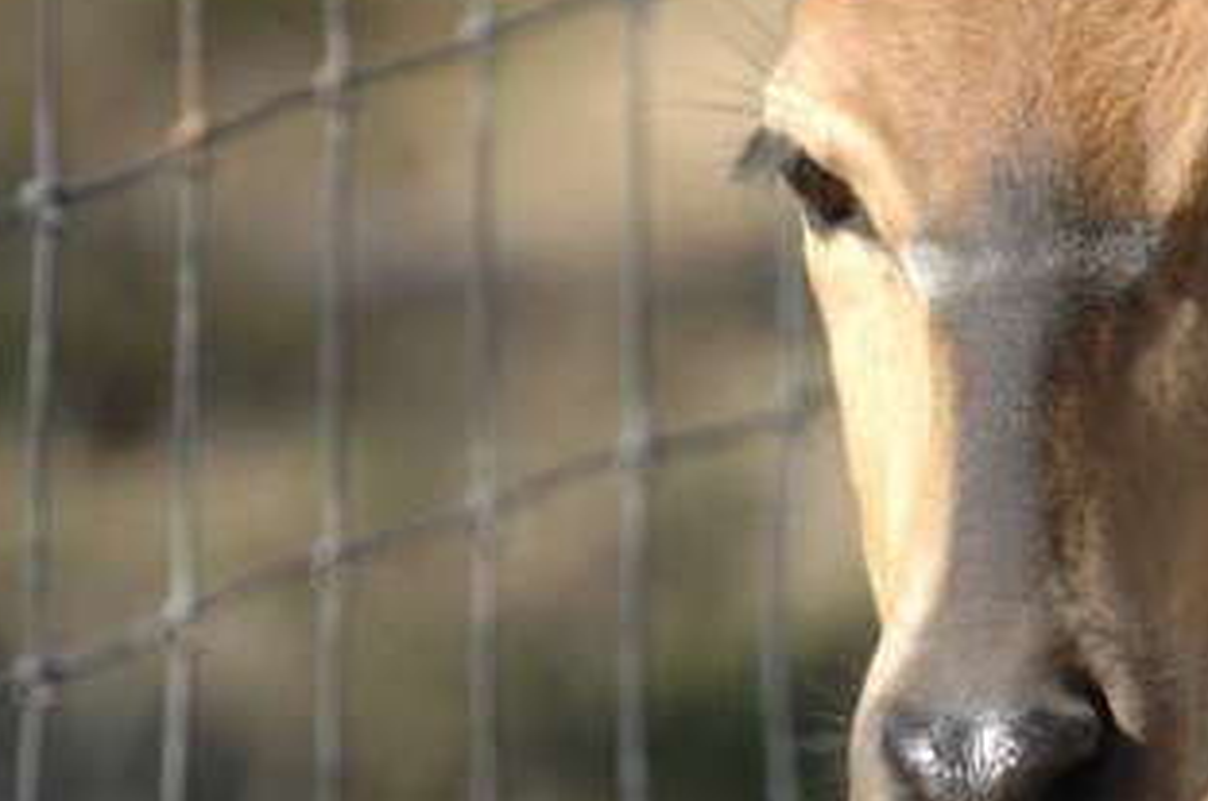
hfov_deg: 2.7
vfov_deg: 1.8
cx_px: 991
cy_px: 164
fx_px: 25798
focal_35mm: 770
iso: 100
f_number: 4.5
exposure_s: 1/320
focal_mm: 200
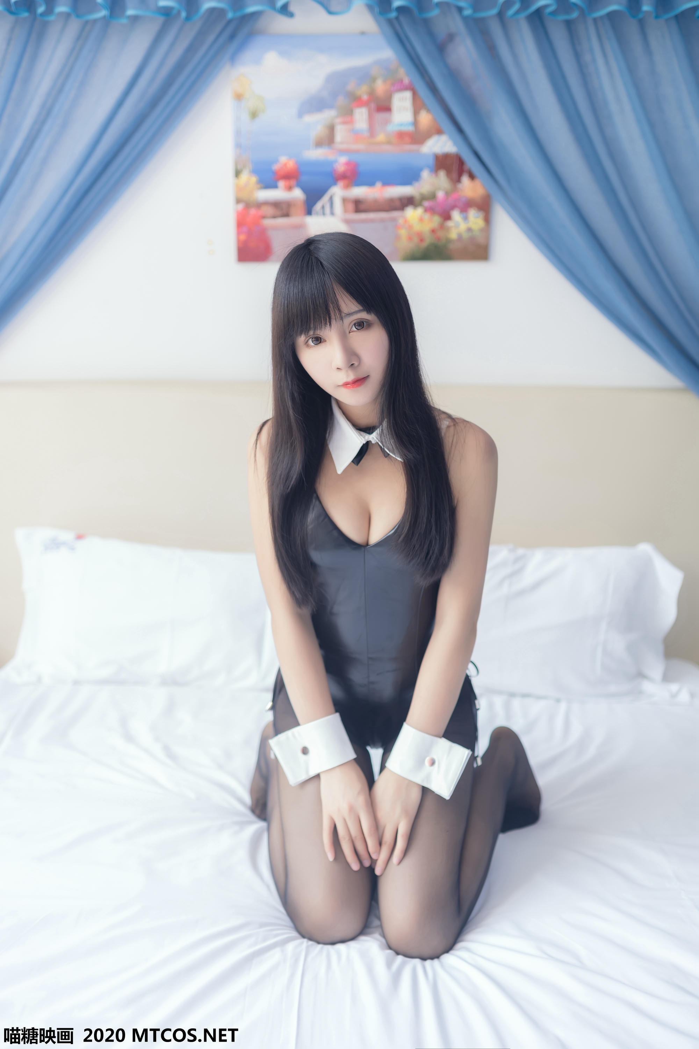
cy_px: 524
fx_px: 1019
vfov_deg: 54.4
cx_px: 350
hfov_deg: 37.9
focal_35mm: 35
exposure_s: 1/160
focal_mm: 35
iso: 200
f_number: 1.8
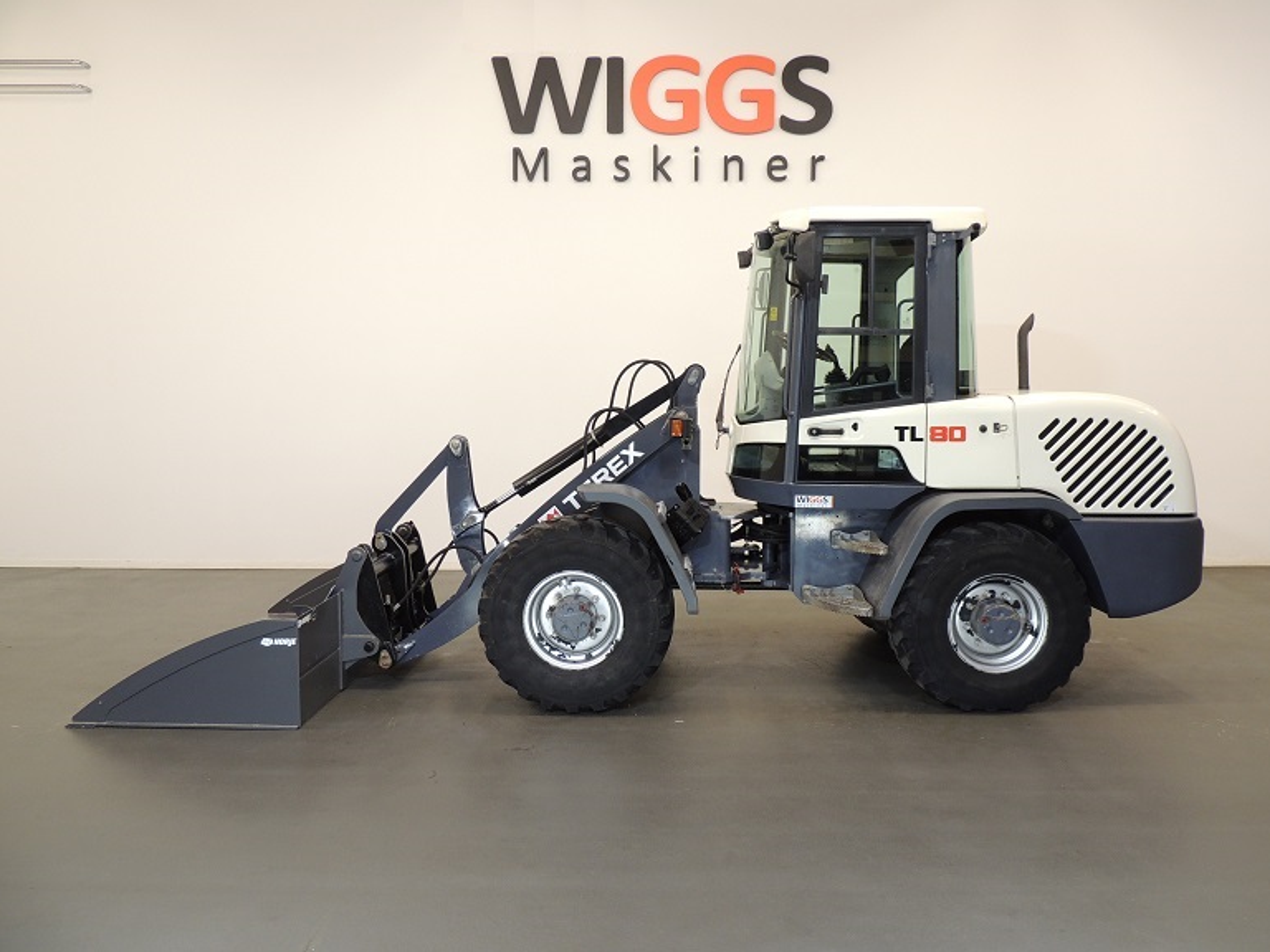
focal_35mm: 25
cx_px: 660
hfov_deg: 69.4
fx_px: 917
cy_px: 459
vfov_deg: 54.9
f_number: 3
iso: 125
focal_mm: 4.3
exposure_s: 1/30
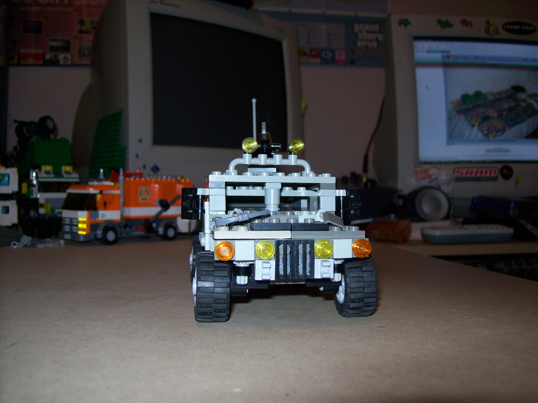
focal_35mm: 36
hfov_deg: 51.4
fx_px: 559
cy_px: 202
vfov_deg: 39.6
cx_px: 269
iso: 80
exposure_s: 1/64
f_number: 2.7
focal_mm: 6
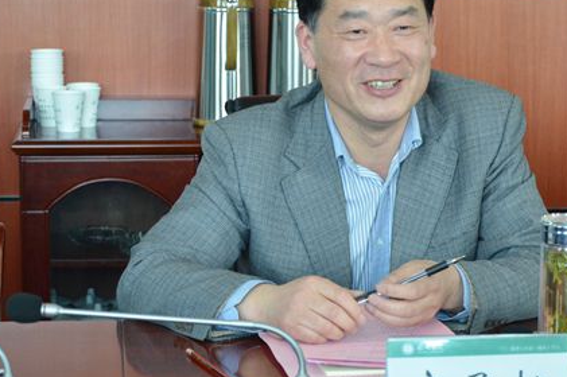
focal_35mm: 107
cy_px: 144
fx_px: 1684
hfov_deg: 19.0
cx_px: 384
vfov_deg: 12.8
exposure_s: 1/125
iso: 2500
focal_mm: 50
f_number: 5.6
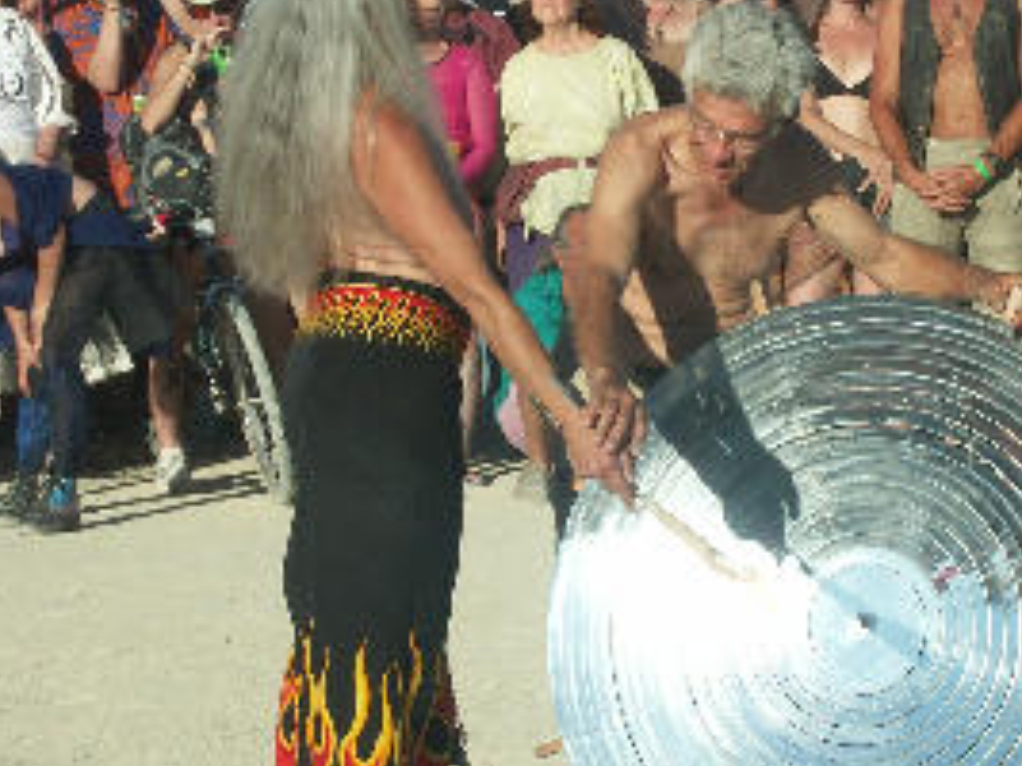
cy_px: 490
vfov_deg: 8.3
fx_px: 5253
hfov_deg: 11.1
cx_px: 756
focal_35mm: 178
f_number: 9
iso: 100
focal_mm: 22.02
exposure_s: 1/400
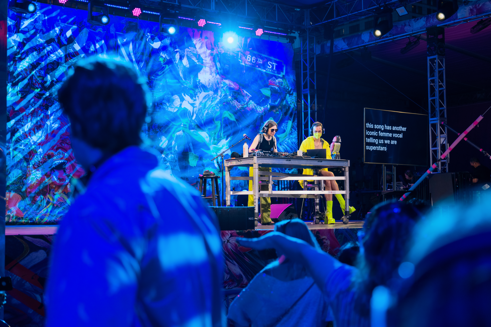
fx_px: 778
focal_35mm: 57
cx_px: 246
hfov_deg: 35.0
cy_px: 164
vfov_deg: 23.8
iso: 800
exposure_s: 1/125
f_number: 3.7
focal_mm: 57
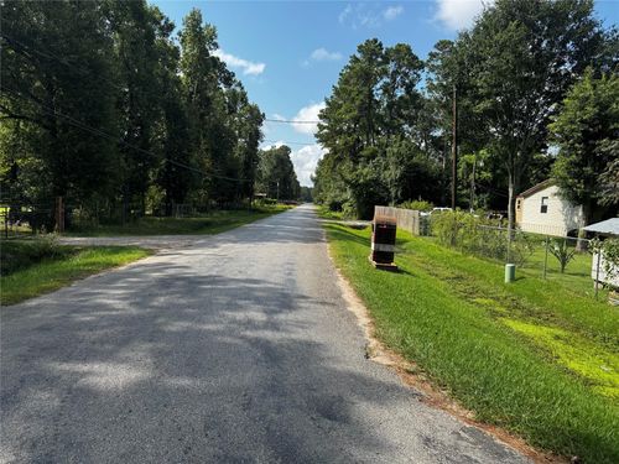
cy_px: 232
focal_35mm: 24
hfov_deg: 71.6
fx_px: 429
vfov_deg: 56.8
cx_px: 310
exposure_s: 1/2105
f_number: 1.78
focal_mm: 6.76
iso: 80
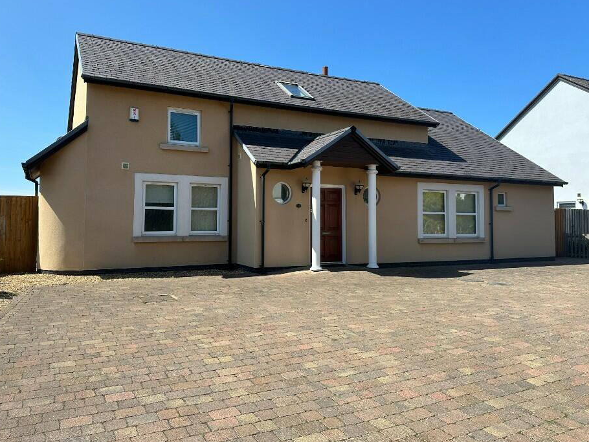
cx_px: 271
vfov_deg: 51.3
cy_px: 199
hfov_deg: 65.2
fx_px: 460
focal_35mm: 27
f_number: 1.78
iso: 80
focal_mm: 6.86
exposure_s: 1/3247
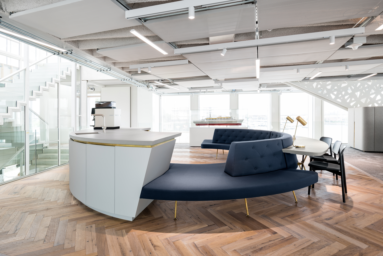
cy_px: 128
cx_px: 192
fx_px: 202
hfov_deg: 86.9
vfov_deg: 64.6
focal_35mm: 19
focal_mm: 19
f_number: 11
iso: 64
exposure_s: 1/3
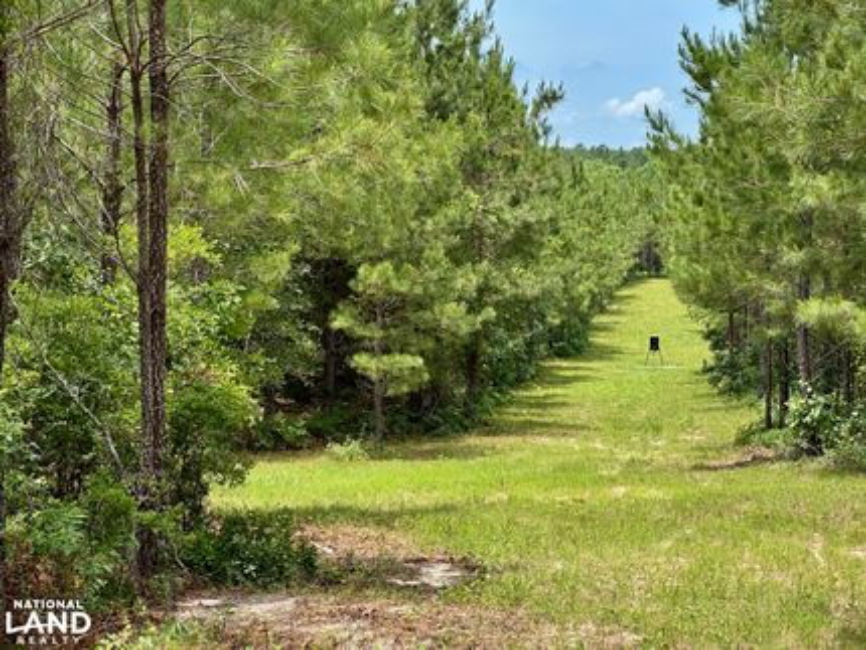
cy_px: 325
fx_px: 1927
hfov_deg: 25.3
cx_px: 433
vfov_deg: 19.2
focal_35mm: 77
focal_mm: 9
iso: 32
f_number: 2.8
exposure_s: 1/233
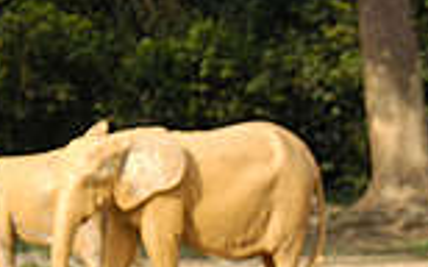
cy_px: 417
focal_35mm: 808
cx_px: 467
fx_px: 9418
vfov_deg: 1.6
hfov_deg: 2.6
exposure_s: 1/160
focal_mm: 160
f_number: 5
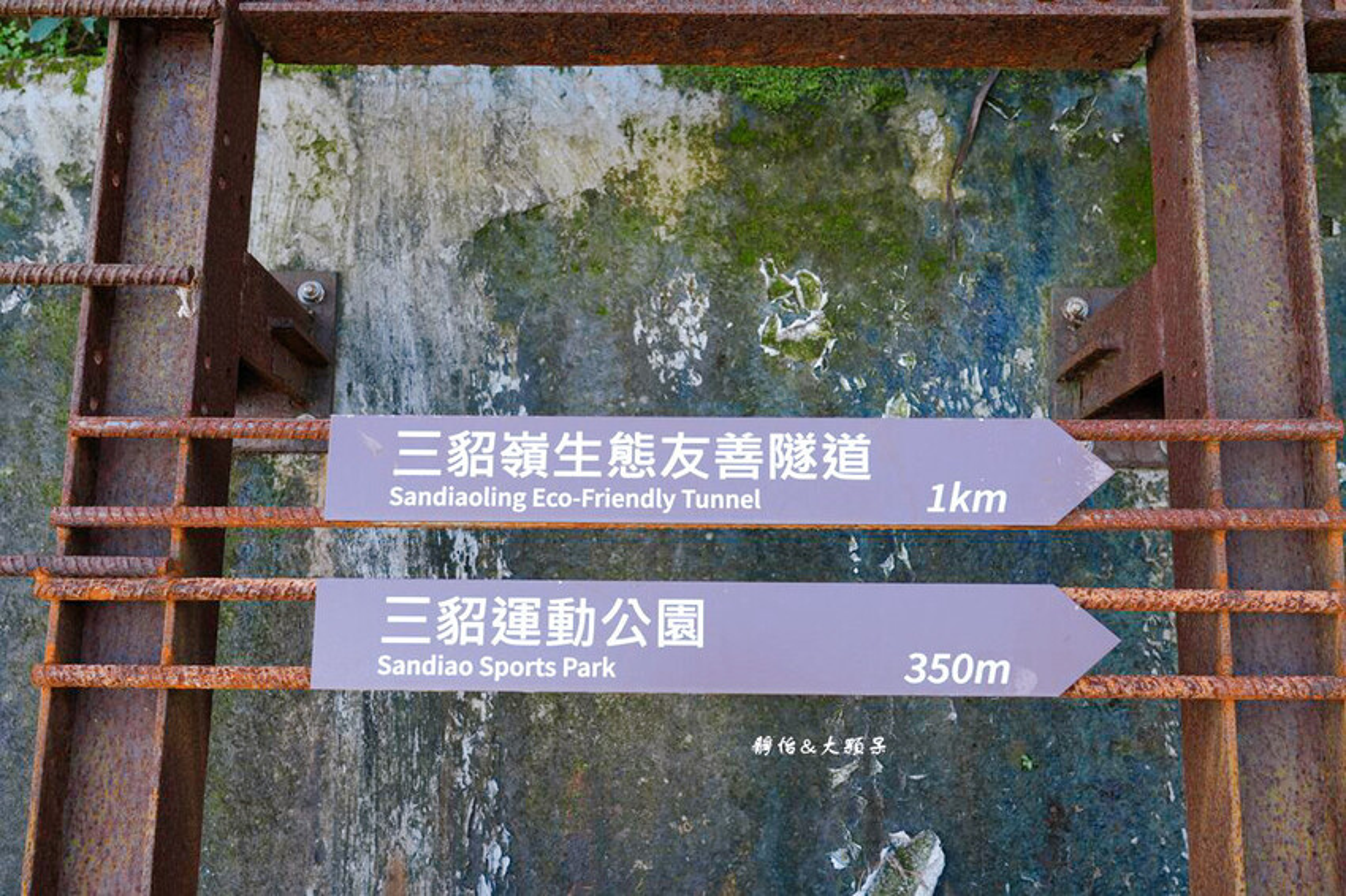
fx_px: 1271
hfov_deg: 55.8
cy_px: 448
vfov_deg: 38.9
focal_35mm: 34
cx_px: 673
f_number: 5
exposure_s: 1/60
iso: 160
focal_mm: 34
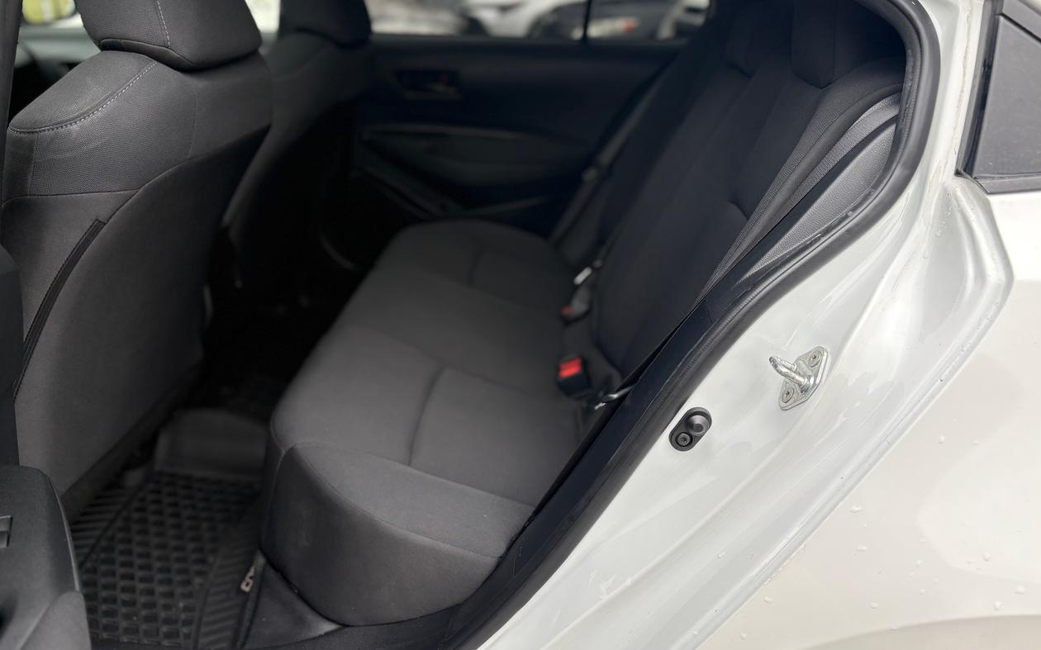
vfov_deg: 44.5
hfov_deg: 66.5
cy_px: 317
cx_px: 516
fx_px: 794
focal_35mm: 28
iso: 64
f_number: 1.6
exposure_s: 1/371
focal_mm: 5.96
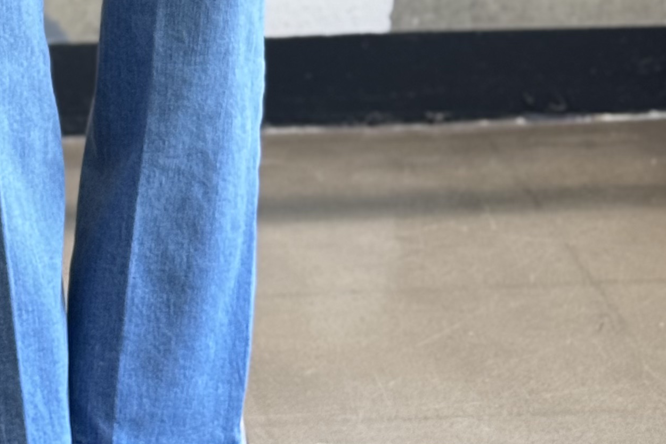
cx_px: 33
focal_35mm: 161
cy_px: -295
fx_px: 2978
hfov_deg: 12.6
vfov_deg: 8.3
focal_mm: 6.76
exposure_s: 1/50
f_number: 1.78
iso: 100
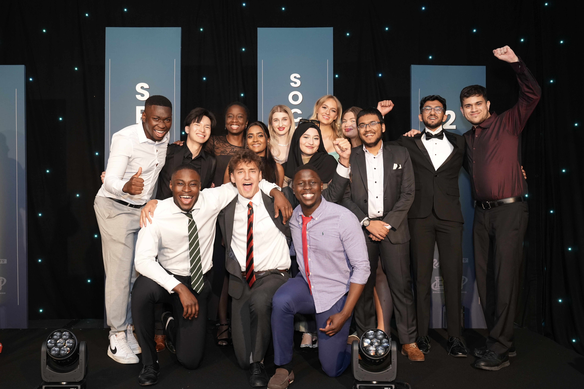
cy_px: 194
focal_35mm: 40
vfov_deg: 33.4
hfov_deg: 48.5
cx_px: 292
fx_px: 649
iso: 2500
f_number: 5
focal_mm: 40
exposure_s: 1/200
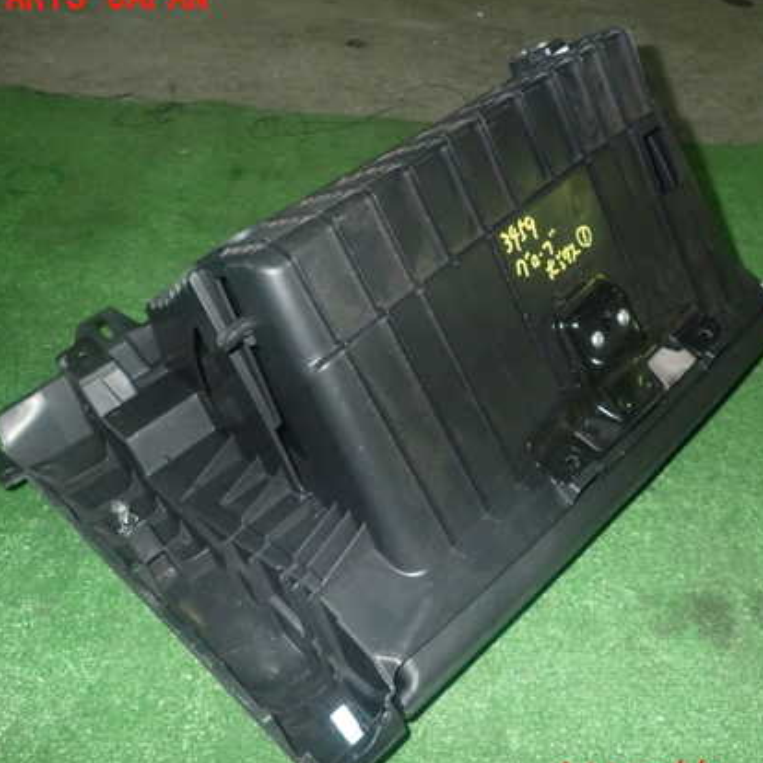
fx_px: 798
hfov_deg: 51.0
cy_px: 389
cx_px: 426
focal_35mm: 32
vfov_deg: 51.1
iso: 800
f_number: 5.6
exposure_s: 1/30
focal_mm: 4.5
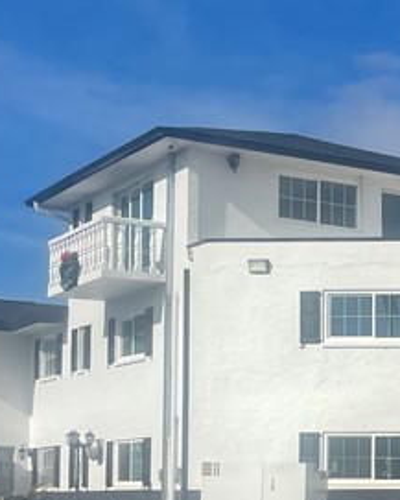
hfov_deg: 14.2
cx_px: 712
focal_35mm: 96
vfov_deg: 19.5
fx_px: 1420
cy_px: 469
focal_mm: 4.2
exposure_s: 1/6135
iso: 32
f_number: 1.6
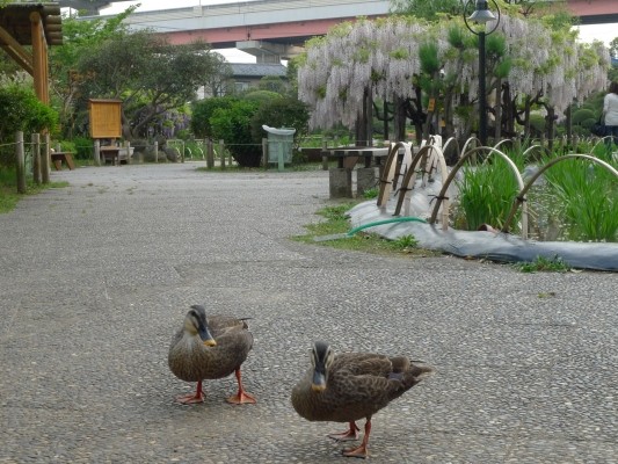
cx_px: 309
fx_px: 1071
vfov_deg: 24.4
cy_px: 232
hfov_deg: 32.2
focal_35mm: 60
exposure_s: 1/100
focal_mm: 12.8
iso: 200
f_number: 8
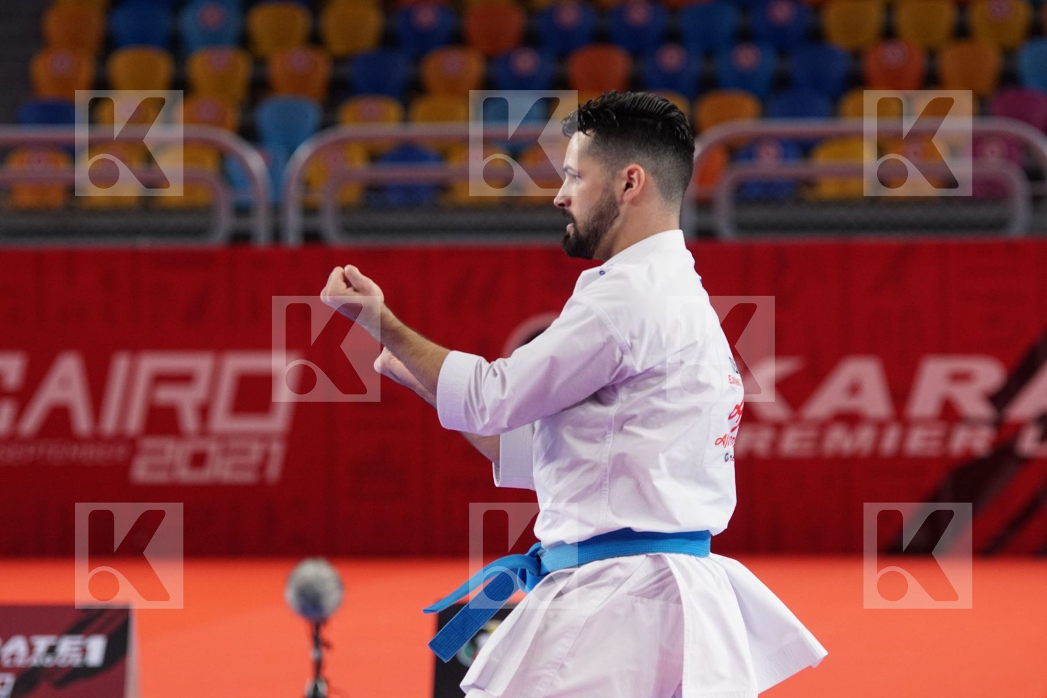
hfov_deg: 9.1
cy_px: 349
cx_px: 524
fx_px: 6543
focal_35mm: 225
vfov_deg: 6.1
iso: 1000
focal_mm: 150
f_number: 3.2
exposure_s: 1/400
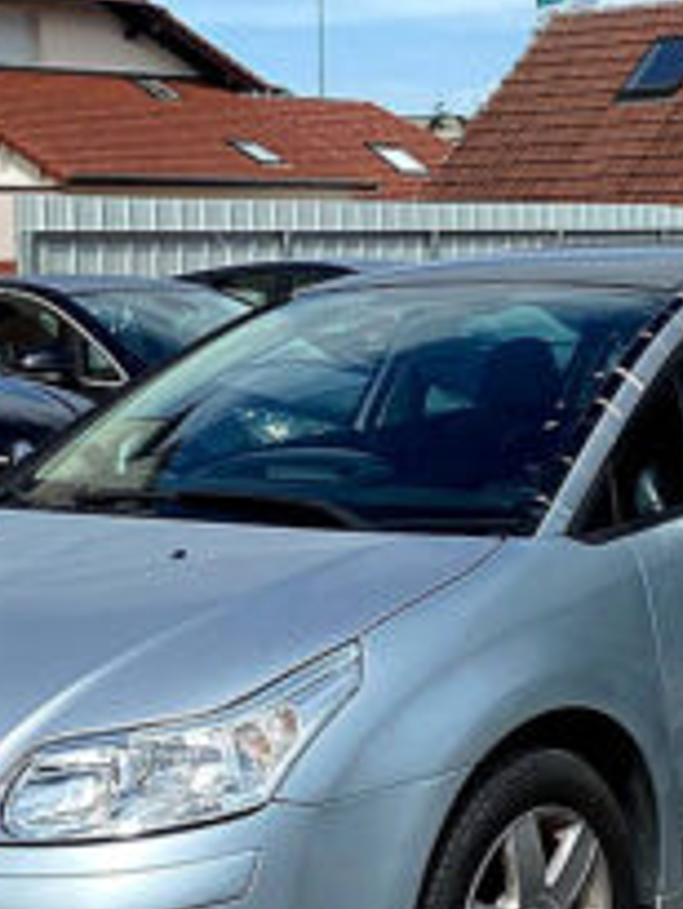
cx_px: 521
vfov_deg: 24.4
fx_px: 2102
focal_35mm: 80
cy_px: 386
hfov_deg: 18.3
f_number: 1.8
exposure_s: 1/3497
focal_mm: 4.25
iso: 32
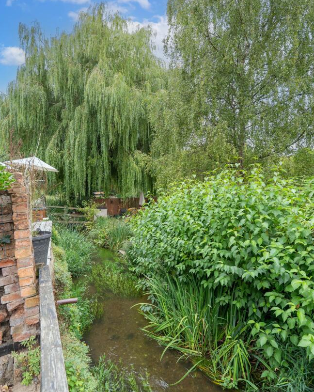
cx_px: 154
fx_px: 227
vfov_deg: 81.5
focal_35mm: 20
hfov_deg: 69.2
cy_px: 192
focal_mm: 16.5
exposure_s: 1/60
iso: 320
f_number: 5
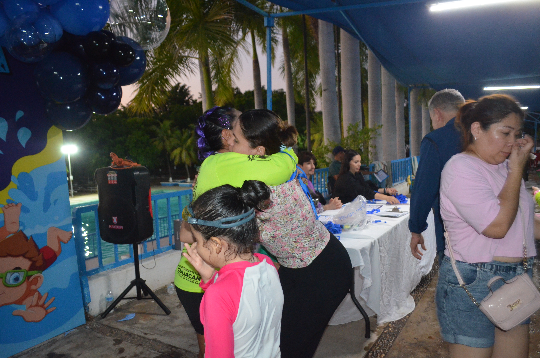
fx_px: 404
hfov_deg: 67.5
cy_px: 179
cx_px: 270
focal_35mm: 27
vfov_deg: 47.7
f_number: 3.5
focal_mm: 18
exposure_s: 1/60
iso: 2800
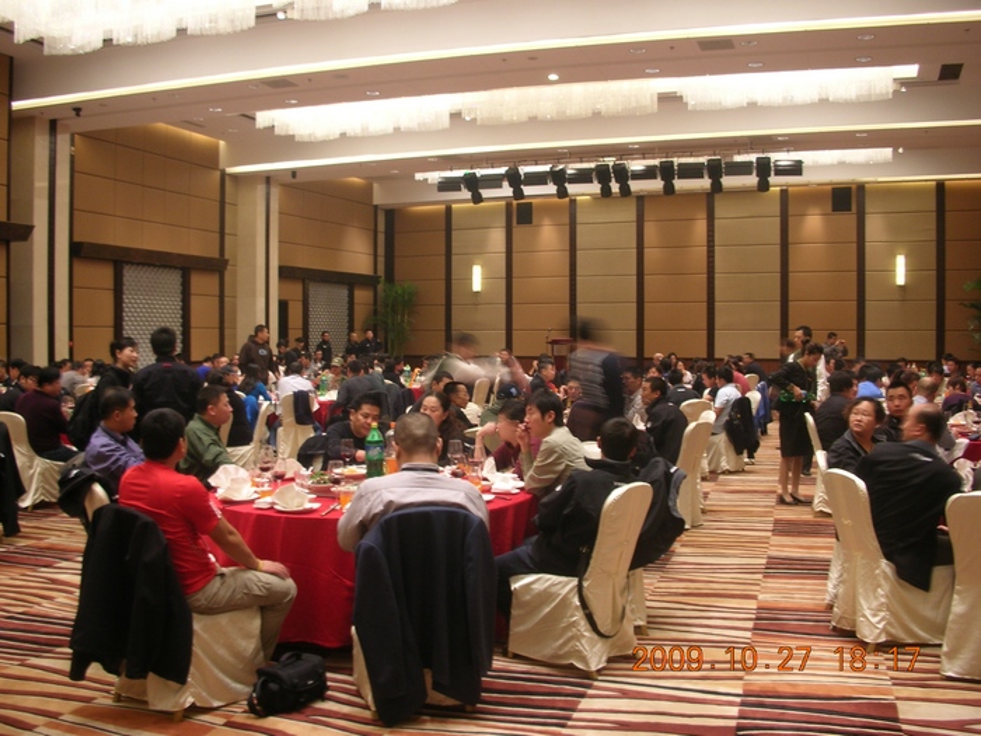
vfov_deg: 40.7
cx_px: 490
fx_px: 992
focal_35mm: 35
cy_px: 368
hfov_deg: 52.6
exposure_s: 1/4.6
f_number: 3
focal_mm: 5.8
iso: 50
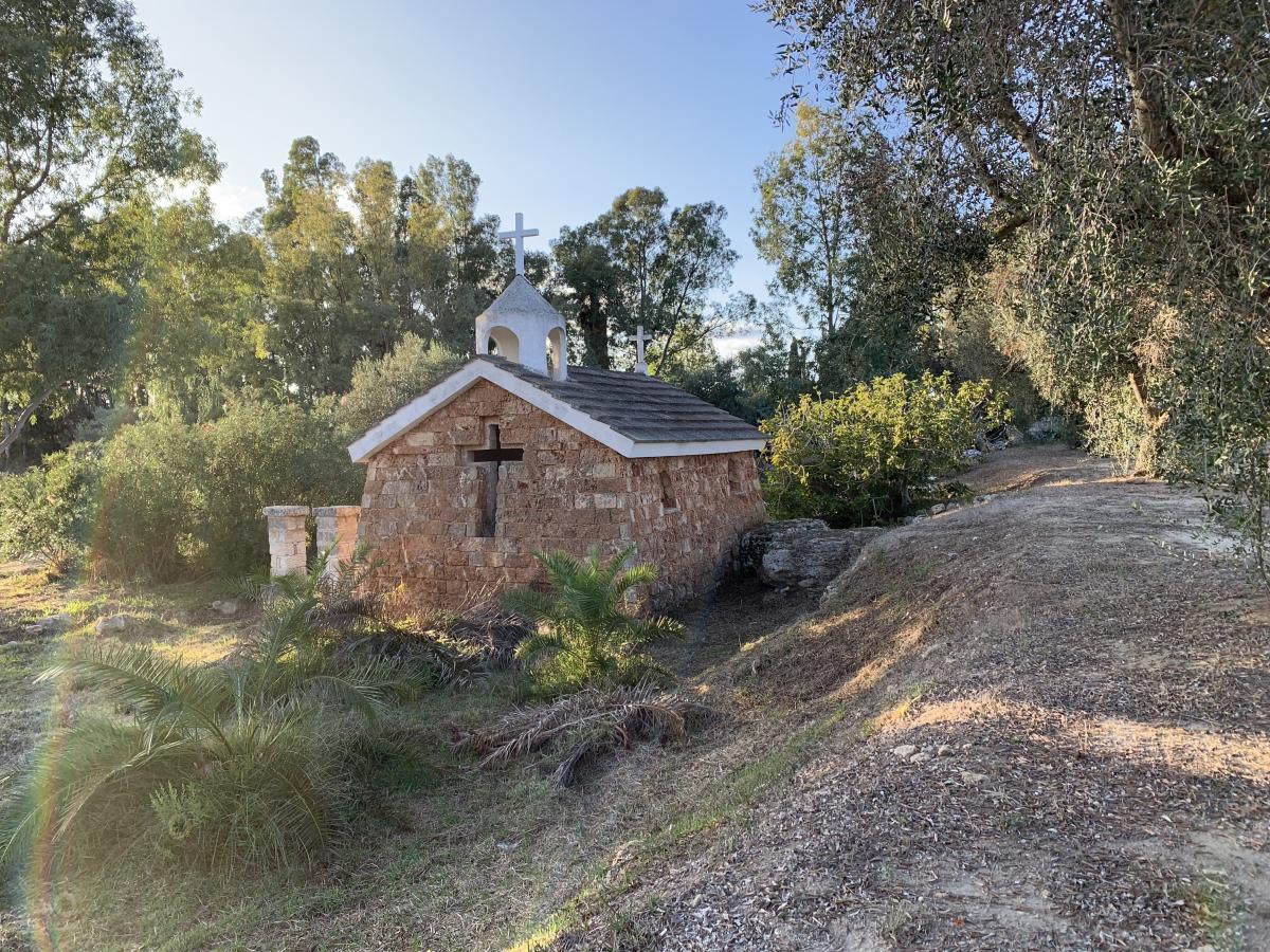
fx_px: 954
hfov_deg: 67.3
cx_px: 635
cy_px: 476
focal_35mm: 26
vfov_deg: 53.1
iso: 25
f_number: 1.8
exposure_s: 1/363
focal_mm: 4.25
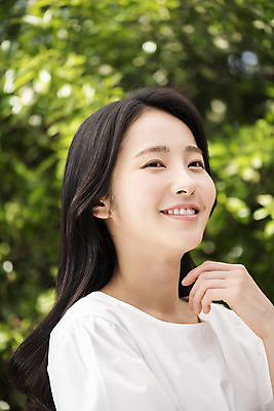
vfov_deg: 19.4
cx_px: 137
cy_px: 206
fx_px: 1198
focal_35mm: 105
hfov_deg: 13.1
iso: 100
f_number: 4
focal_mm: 105
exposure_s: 1/400
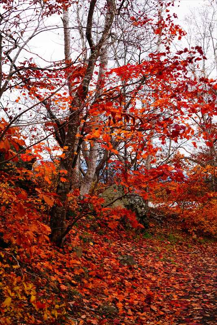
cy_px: 162
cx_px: 108
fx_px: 353
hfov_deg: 34.2
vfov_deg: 49.6
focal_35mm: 39
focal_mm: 26
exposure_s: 1/100
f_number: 5.6
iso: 100
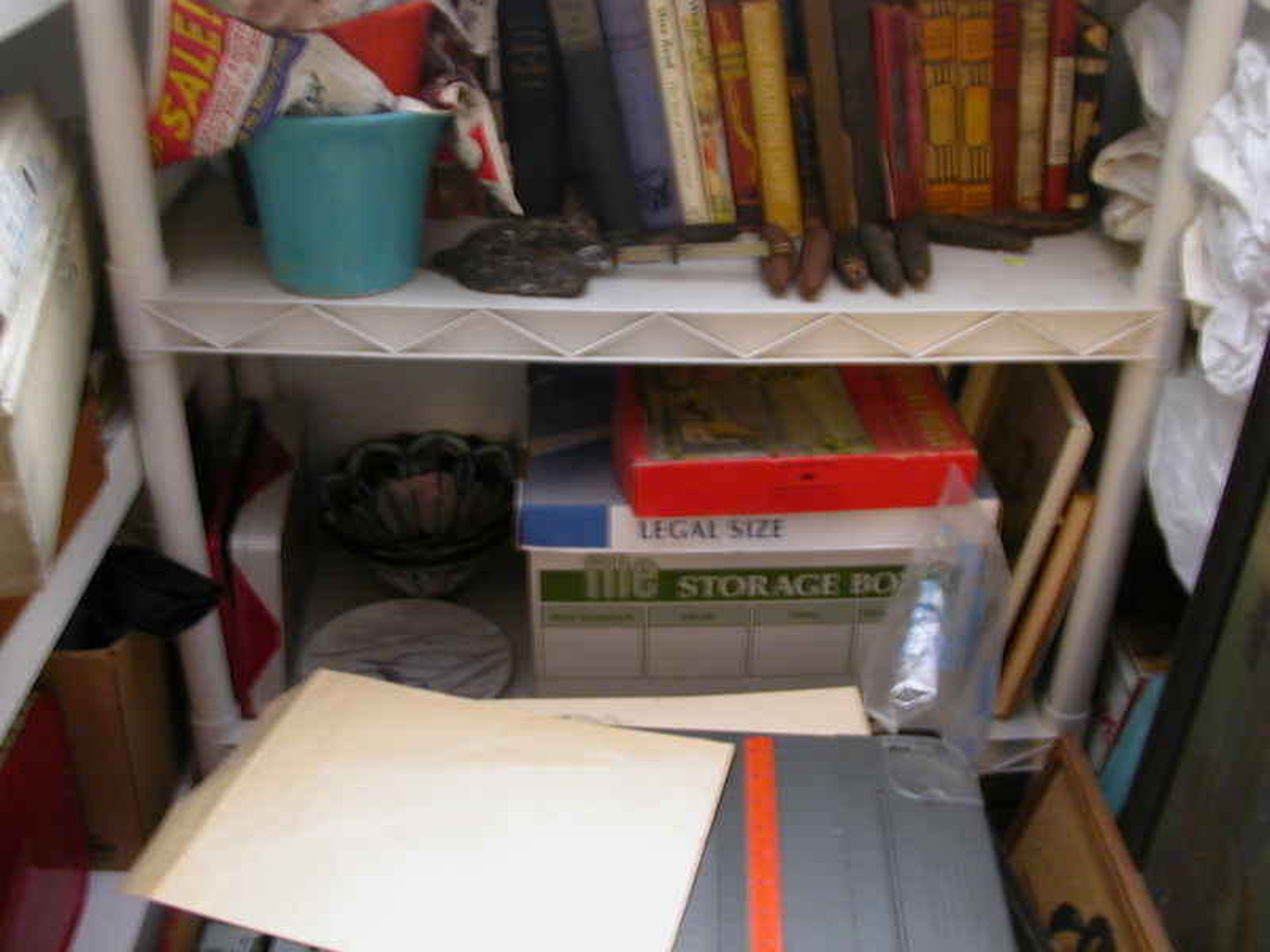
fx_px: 1357
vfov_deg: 38.7
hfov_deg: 50.1
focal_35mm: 37
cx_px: 635
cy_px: 476
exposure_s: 1/5.5
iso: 100
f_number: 2.7
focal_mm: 5.6
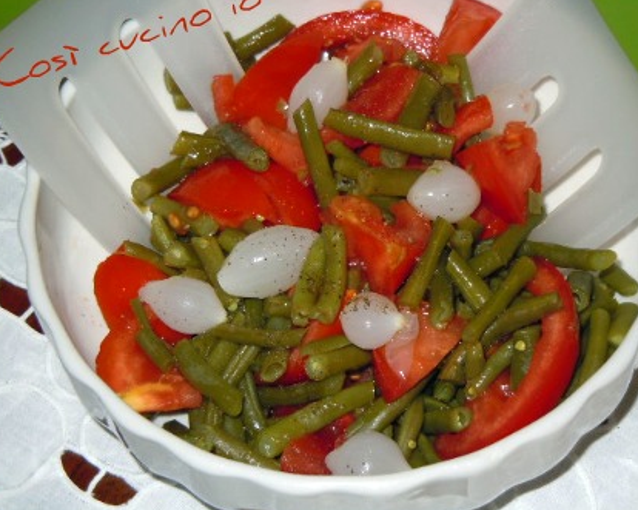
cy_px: 240
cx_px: 352
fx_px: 1661
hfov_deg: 21.7
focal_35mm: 88
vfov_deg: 17.5
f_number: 4.3
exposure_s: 1/40
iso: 200
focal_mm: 13.9
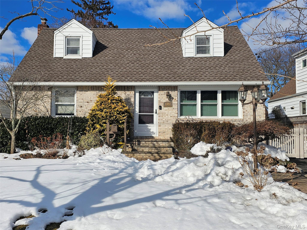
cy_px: 115
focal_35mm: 23
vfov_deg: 58.9
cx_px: 154
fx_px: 204
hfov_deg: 73.9
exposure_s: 1/2000
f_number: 1.7
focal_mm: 6.3
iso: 12
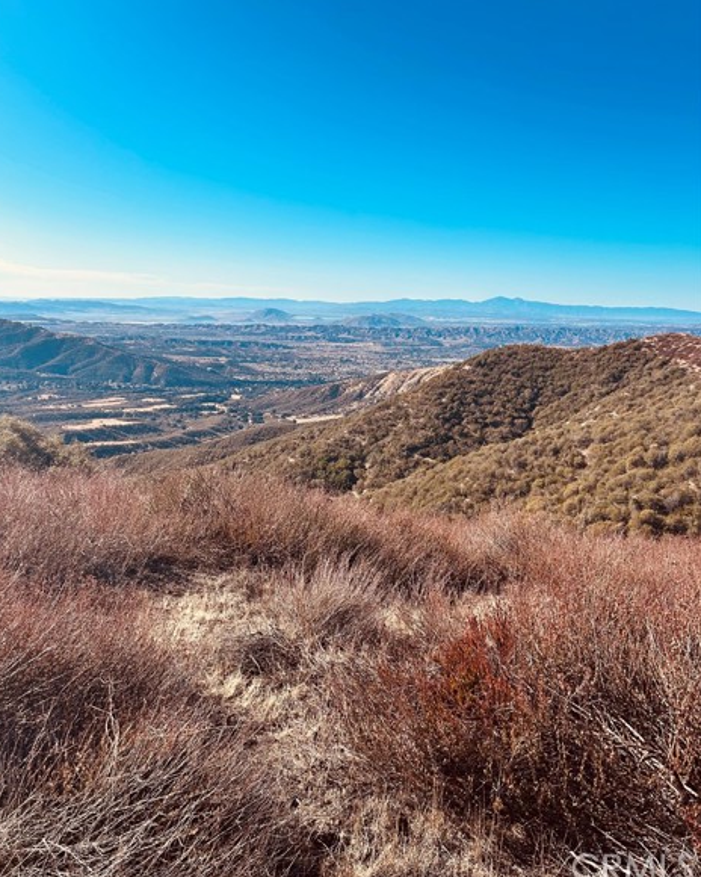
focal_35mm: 28
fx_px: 726
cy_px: 405
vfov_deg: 62.1
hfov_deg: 51.5
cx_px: 341
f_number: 1.5
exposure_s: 1/4444
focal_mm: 5.7
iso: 50
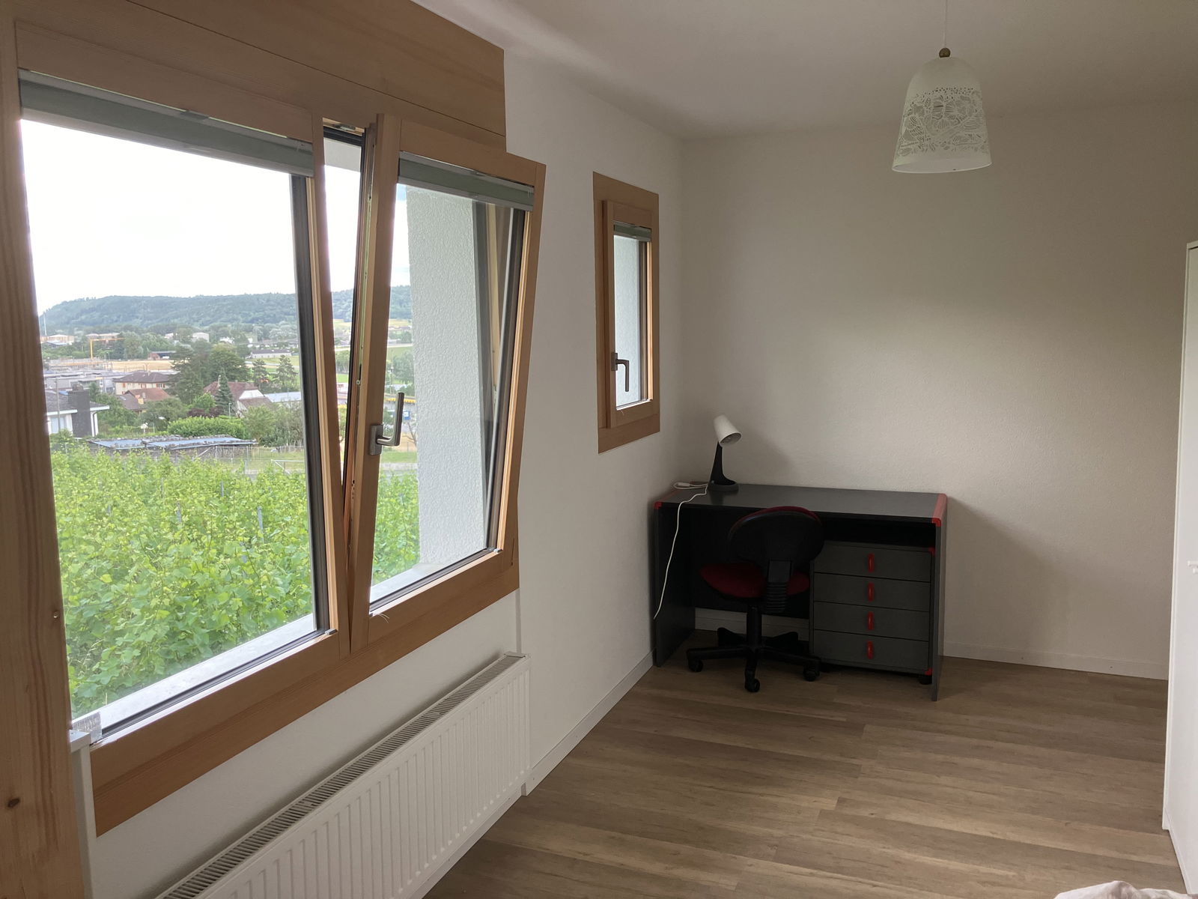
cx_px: 599
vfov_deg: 49.7
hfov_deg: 63.4
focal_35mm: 28
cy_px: 450
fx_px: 969
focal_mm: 3.99
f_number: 1.8
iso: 80
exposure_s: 1/103
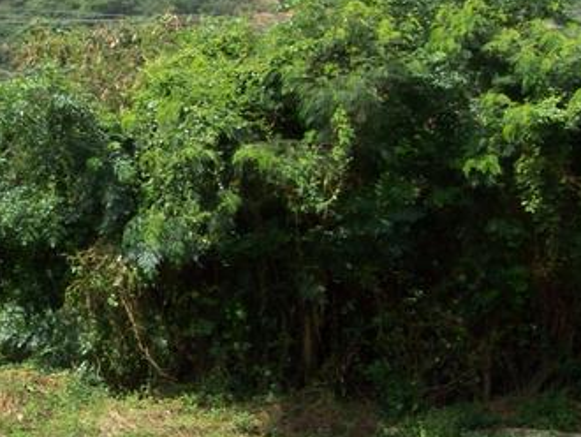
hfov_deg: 21.0
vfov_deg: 16.1
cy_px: 150
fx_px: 1545
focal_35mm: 92
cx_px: 107
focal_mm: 6.3
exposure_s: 1/320
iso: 64
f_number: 4
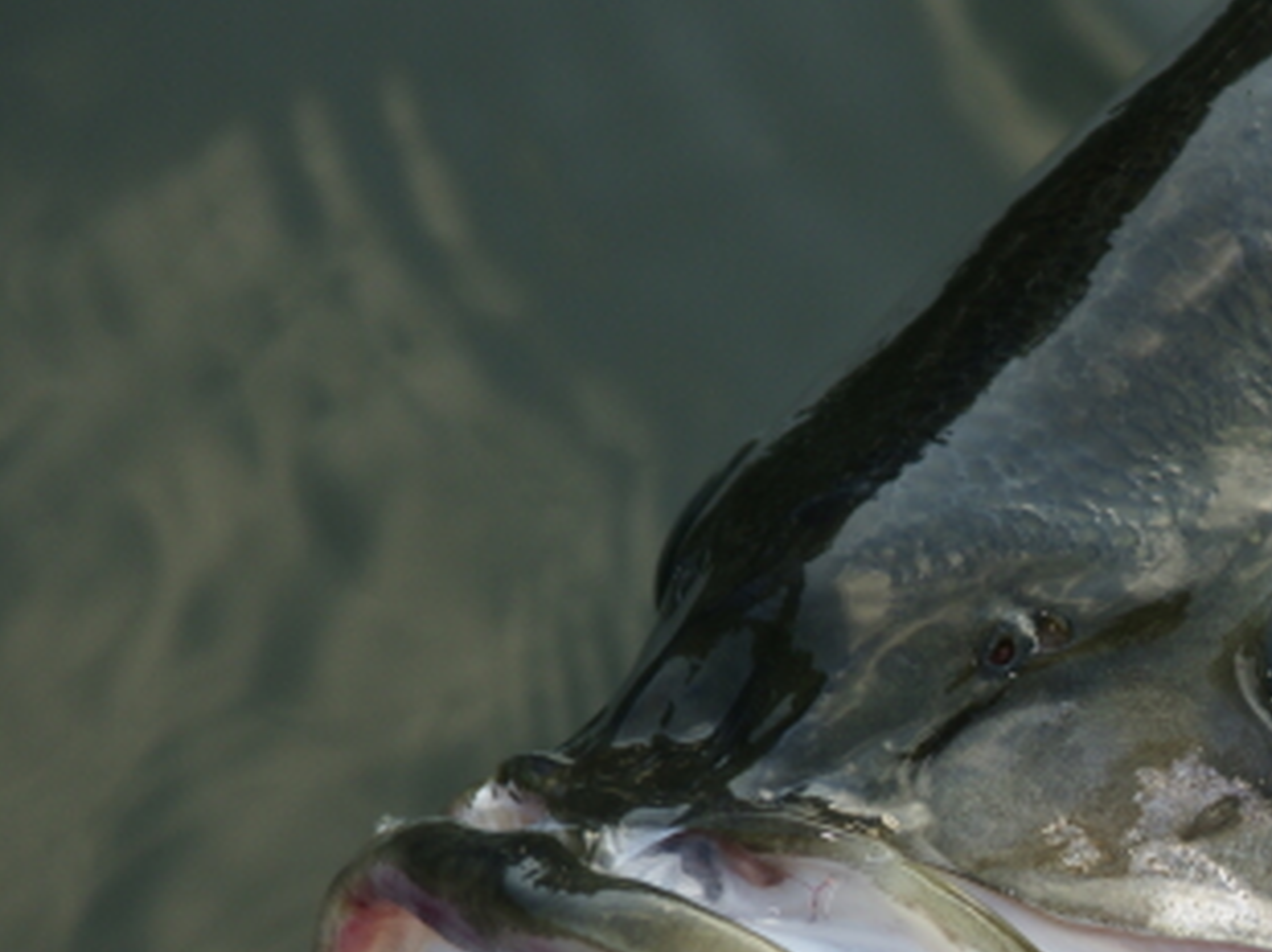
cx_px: 1407
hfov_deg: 6.6
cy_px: 868
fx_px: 10942
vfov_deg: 5.0
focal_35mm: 298
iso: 100
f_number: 4.5
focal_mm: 80
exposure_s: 1/200
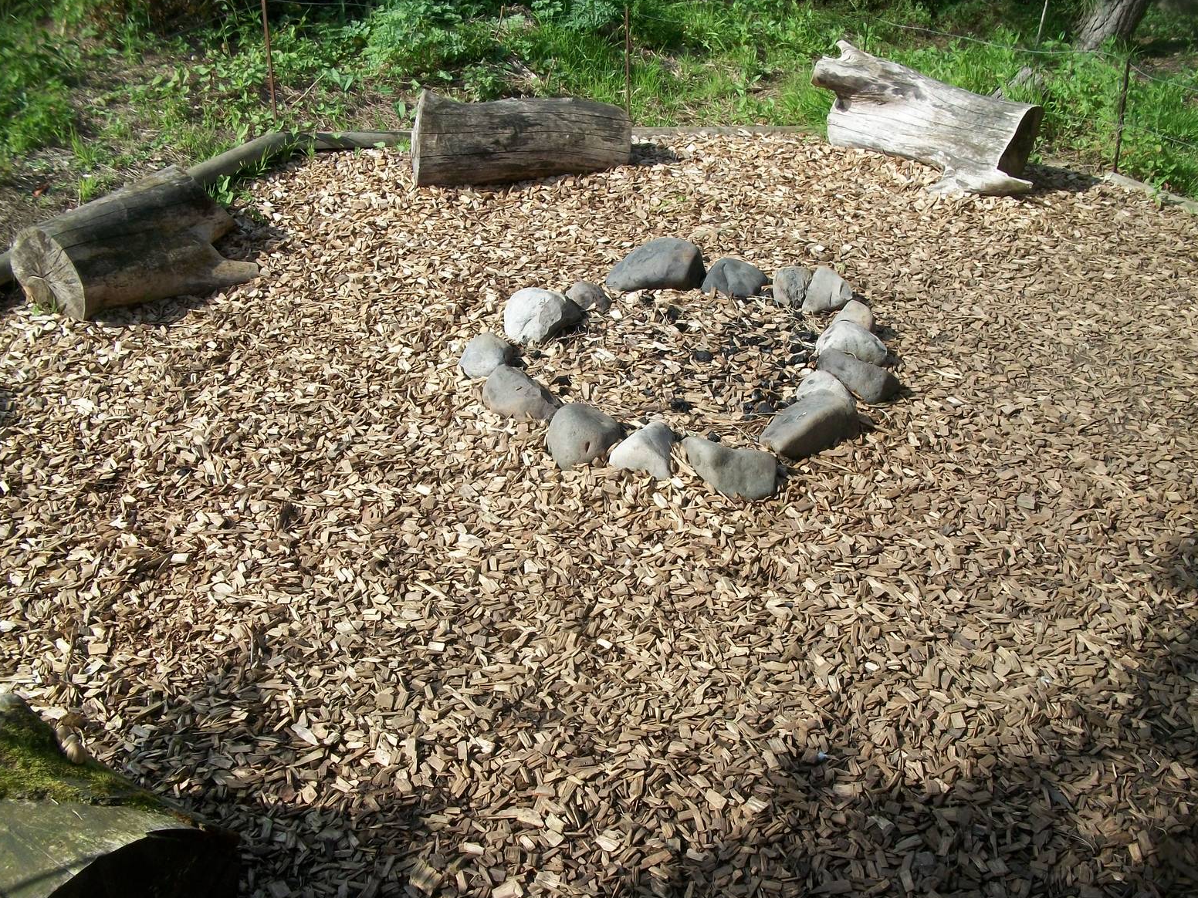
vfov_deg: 42.9
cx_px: 597
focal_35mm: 33
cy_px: 454
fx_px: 1142
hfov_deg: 55.4
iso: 80
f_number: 5.5
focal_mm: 5.7
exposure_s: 1/250
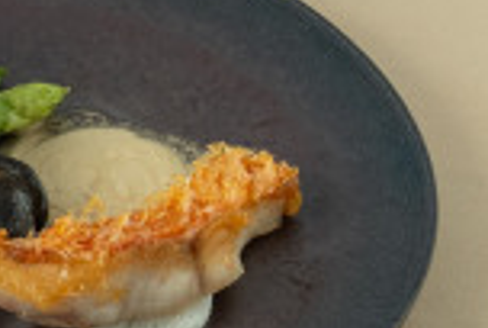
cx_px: -652
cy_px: 788
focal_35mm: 473
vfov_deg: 2.9
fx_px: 6424
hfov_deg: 4.3
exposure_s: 1/50
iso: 500
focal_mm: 90
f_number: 14
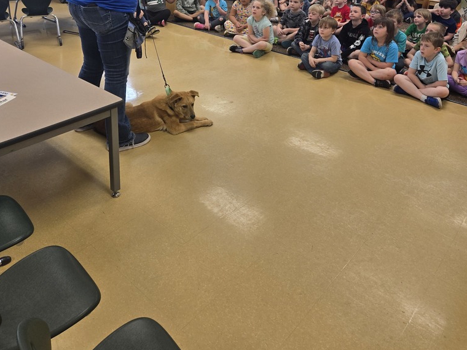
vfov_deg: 42.8
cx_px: 233
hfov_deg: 58.4
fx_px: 418
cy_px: 56
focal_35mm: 31
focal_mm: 5.4
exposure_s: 1/120
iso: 50
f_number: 1.8
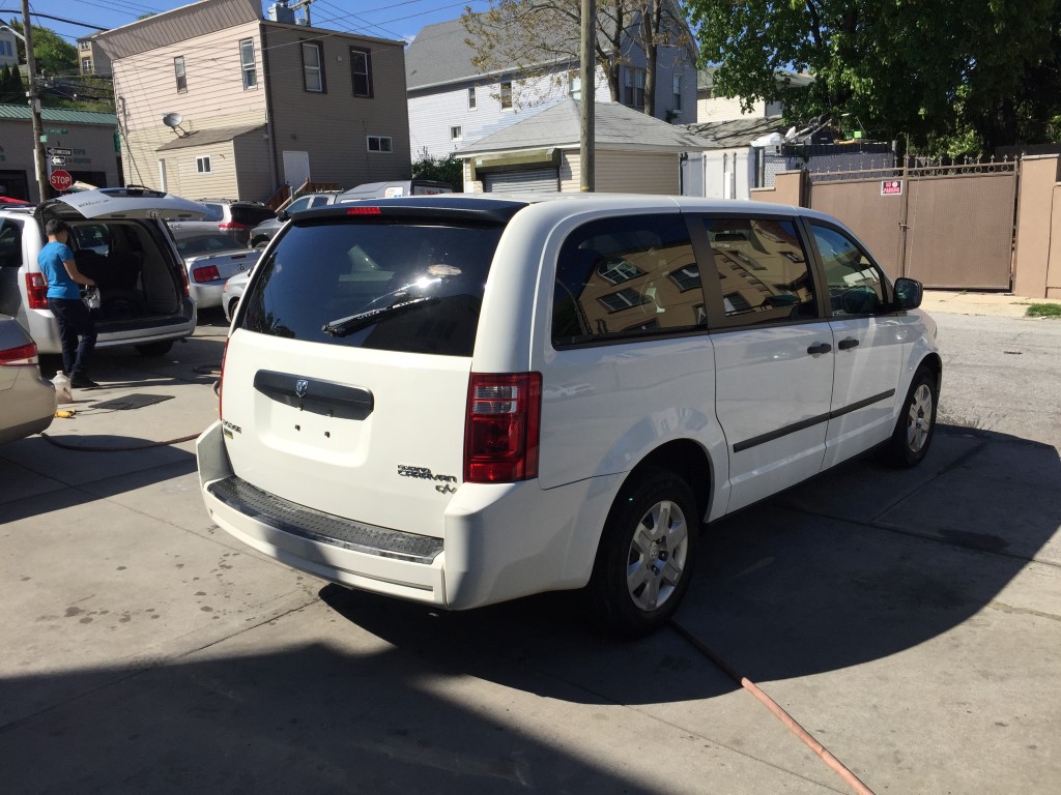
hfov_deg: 61.7
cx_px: 530
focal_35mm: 29
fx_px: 889
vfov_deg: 48.2
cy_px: 398
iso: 32
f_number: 2.2
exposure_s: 1/2475
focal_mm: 4.15
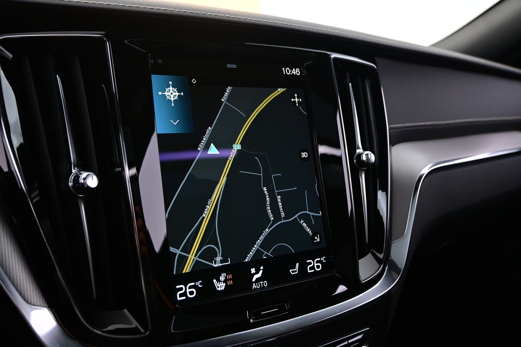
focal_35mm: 30
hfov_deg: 61.9
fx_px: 434
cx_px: 260
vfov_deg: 43.6
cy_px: 174
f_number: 3.8
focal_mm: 20
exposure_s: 1/30
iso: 2000
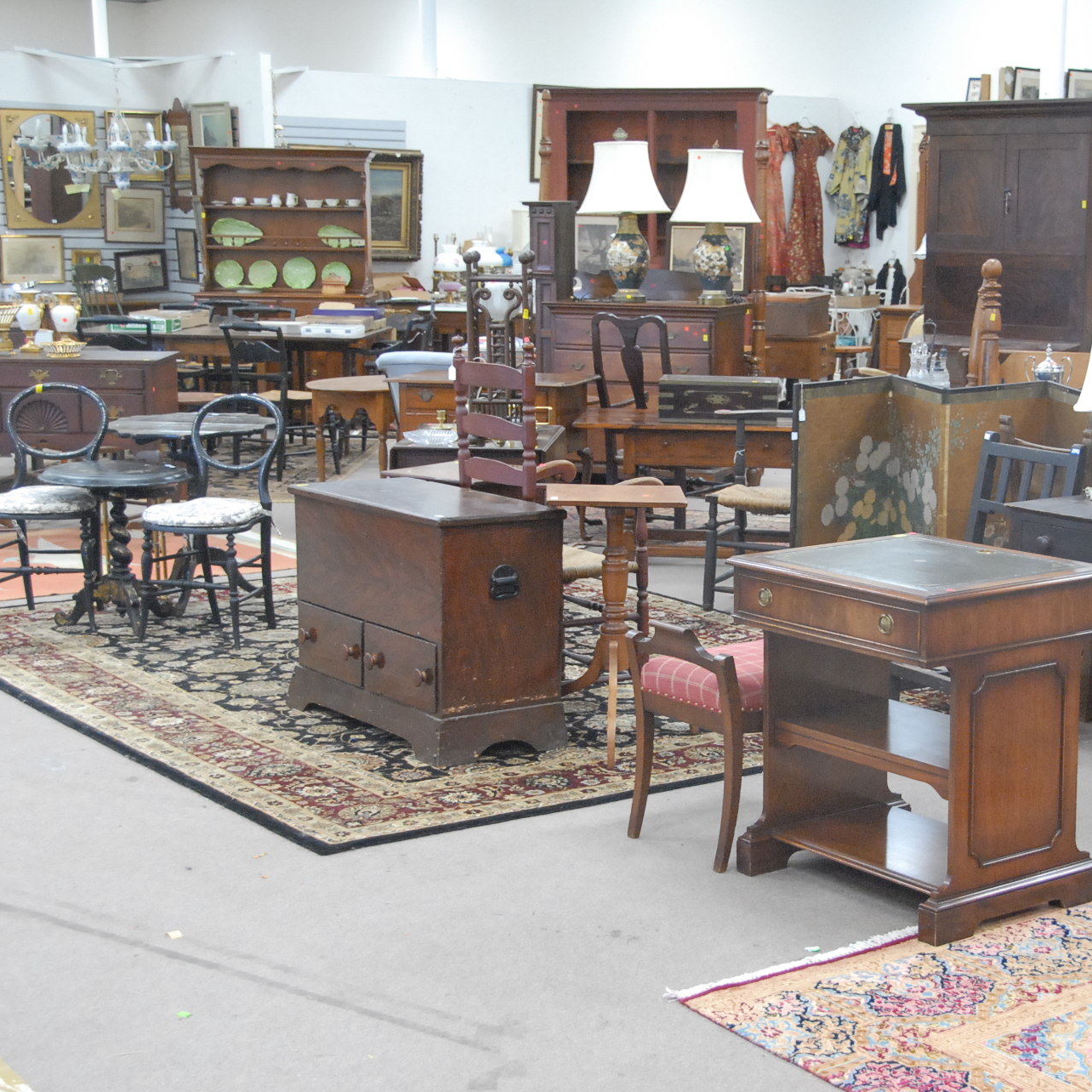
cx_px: 757
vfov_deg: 28.8
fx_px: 2129
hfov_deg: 28.5
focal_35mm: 60
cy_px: 543
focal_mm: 31
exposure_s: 1/30
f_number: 4.5
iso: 1600
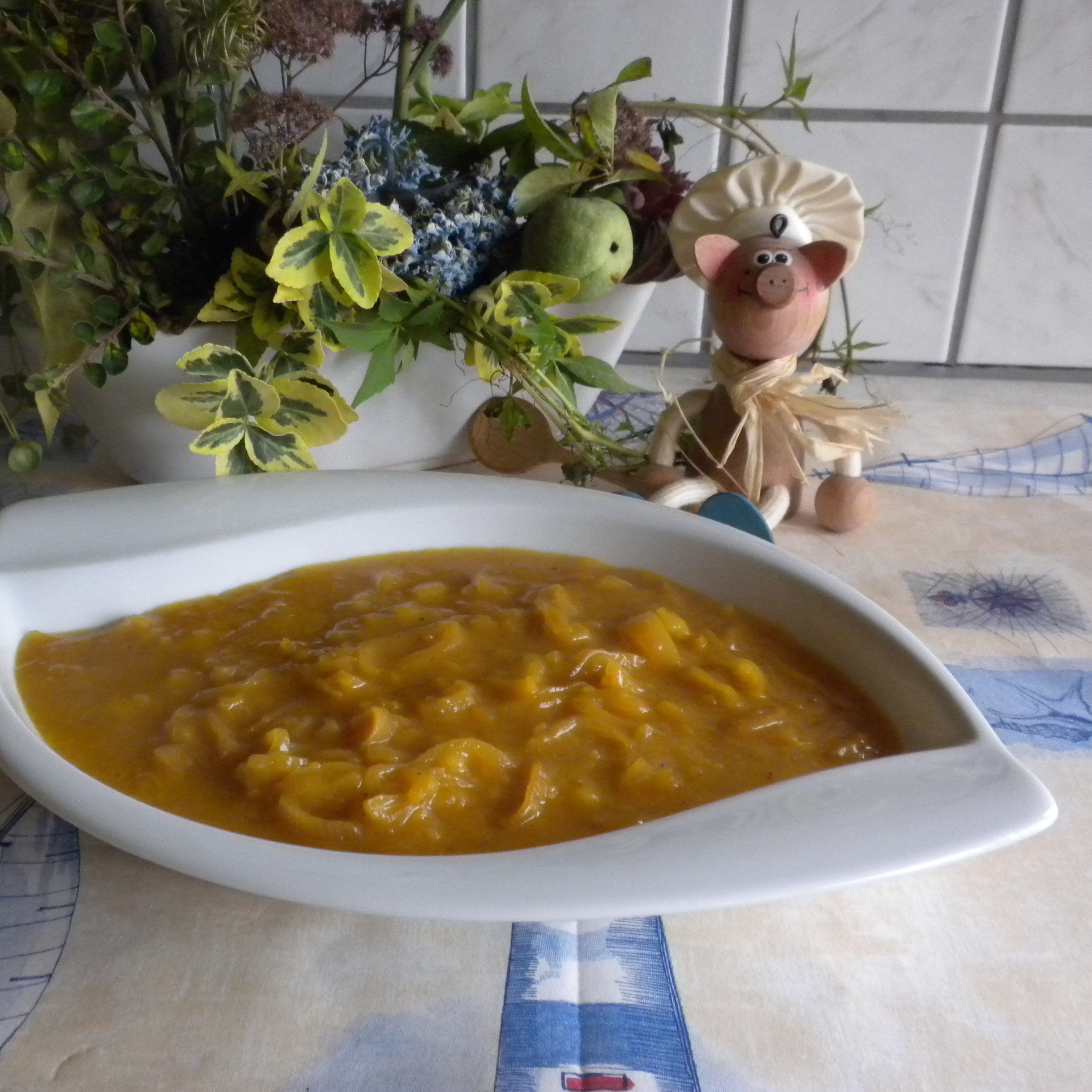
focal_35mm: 44
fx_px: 1570
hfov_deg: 38.2
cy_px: 547
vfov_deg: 38.3
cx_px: 451
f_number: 3.5
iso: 400
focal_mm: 6.6
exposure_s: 1/46.1
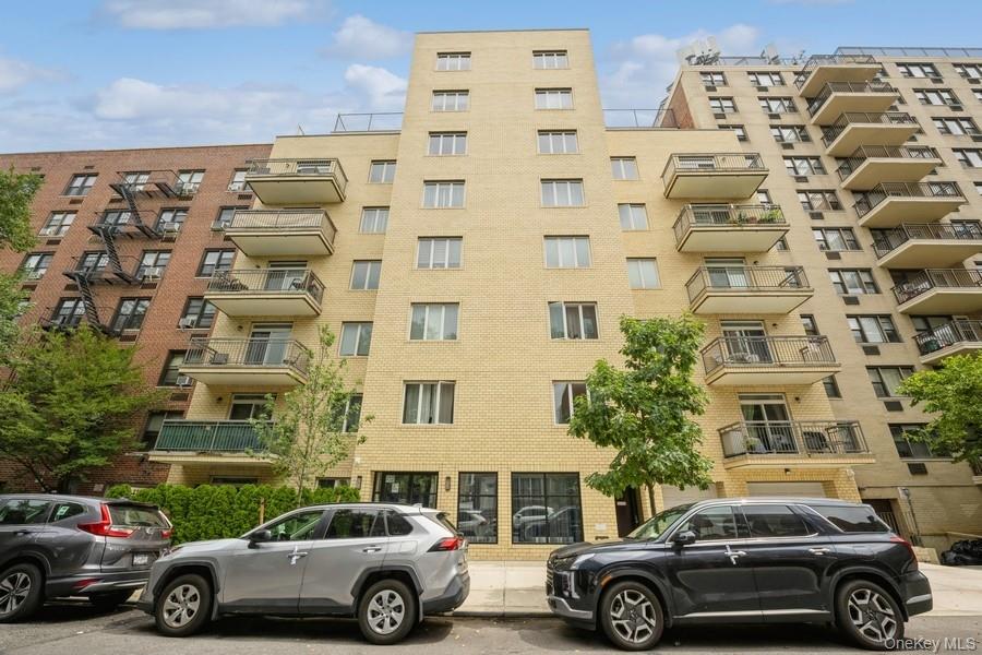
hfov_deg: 104.3
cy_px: 328
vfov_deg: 81.2
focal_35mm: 14
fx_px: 382
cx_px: 491
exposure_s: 1/160
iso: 160
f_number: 9
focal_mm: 14
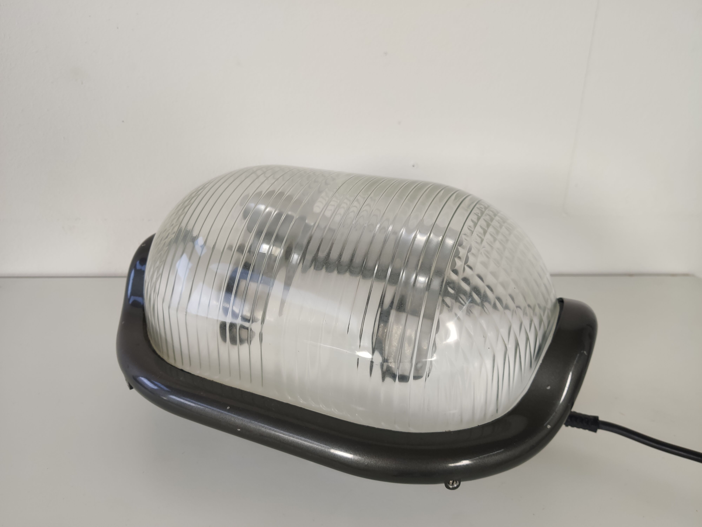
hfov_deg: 67.3
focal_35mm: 26
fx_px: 527
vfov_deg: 53.1
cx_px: 351
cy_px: 264
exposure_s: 1/100
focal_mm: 4.75
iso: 142
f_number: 1.75
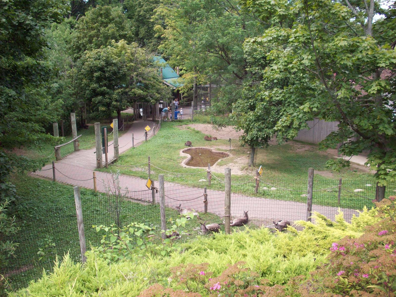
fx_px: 423
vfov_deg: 38.7
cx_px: 198
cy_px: 148
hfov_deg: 50.1
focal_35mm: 37
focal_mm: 6.2
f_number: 2.8
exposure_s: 1/362
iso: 80
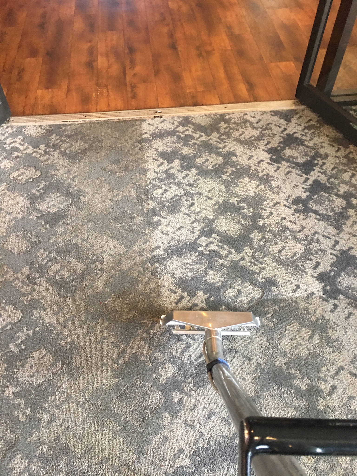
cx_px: 178
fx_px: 399
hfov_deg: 48.2
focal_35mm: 29
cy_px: 238
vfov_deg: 61.7
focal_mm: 4.15
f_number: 2.2
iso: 80
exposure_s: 1/15
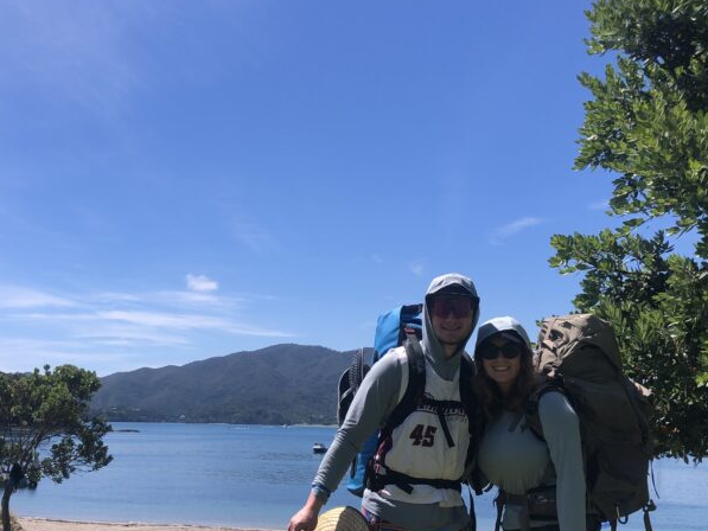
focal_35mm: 48
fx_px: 982
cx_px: 299
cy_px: 347
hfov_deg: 39.5
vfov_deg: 30.1
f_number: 1.8
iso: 20
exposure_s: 1/2703
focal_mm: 3.99
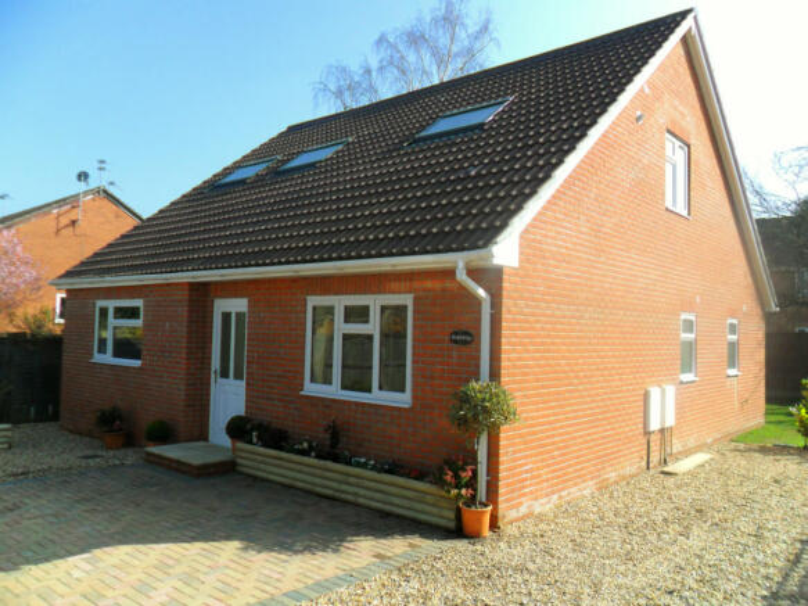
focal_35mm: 27
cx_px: 404
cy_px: 303
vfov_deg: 51.3
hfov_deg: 65.3
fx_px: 630
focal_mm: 4.9
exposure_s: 1/750
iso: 80
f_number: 3.5
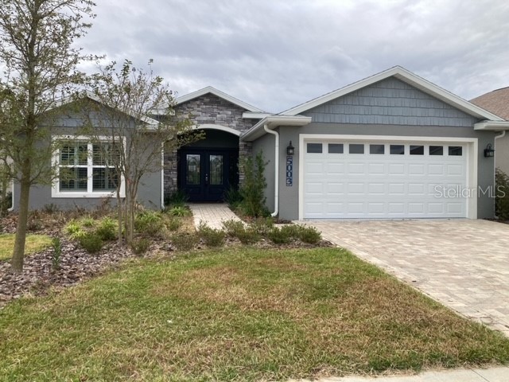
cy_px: 191
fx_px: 412
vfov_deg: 49.7
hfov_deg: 63.4
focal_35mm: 28
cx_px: 254
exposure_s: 1/1104
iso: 20
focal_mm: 3.99
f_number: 1.8
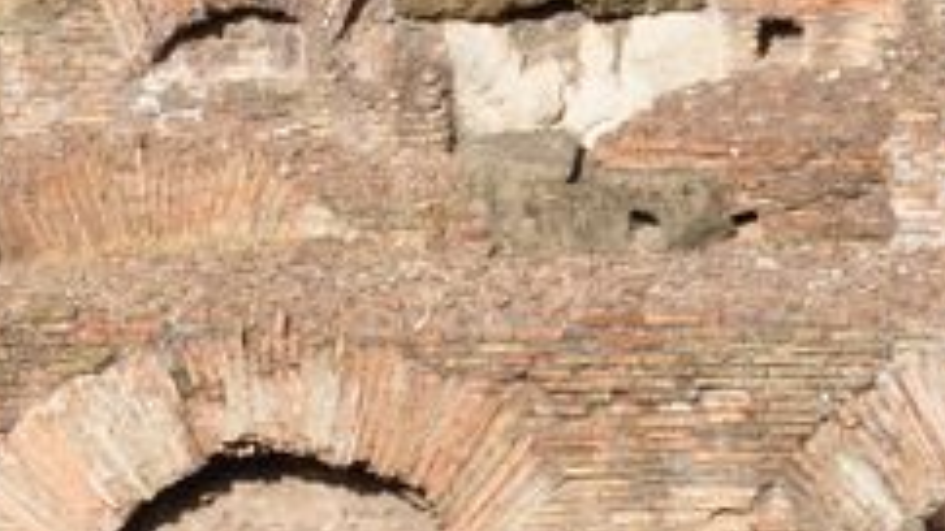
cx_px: 1004
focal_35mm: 411
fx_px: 10296
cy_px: -301
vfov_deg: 2.9
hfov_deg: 5.2
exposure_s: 1/320
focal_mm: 62
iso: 200
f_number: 10
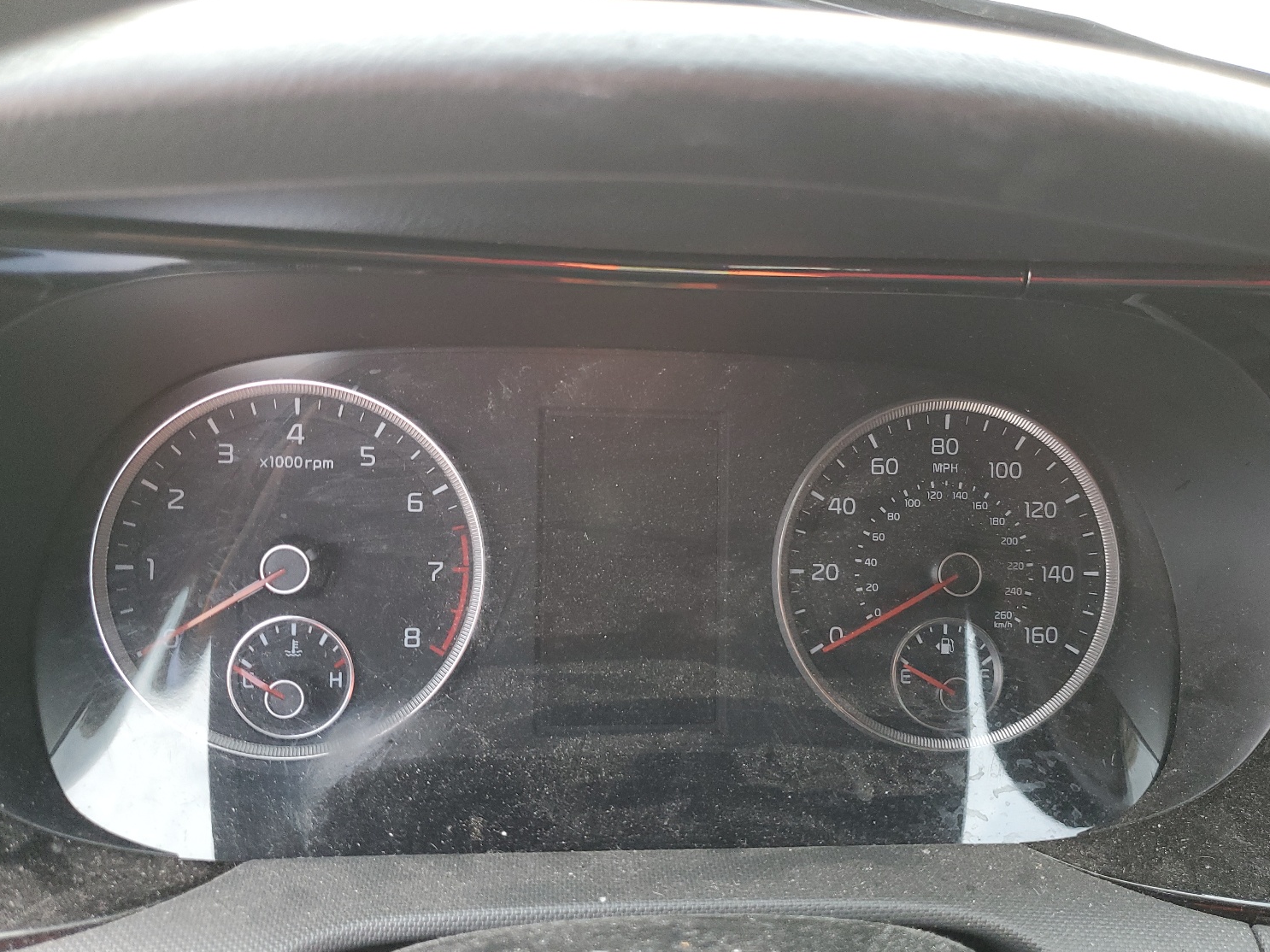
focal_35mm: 28
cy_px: 494
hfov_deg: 63.4
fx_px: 1027
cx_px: 662
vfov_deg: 49.7
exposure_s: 1/60.2
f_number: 1.5
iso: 107
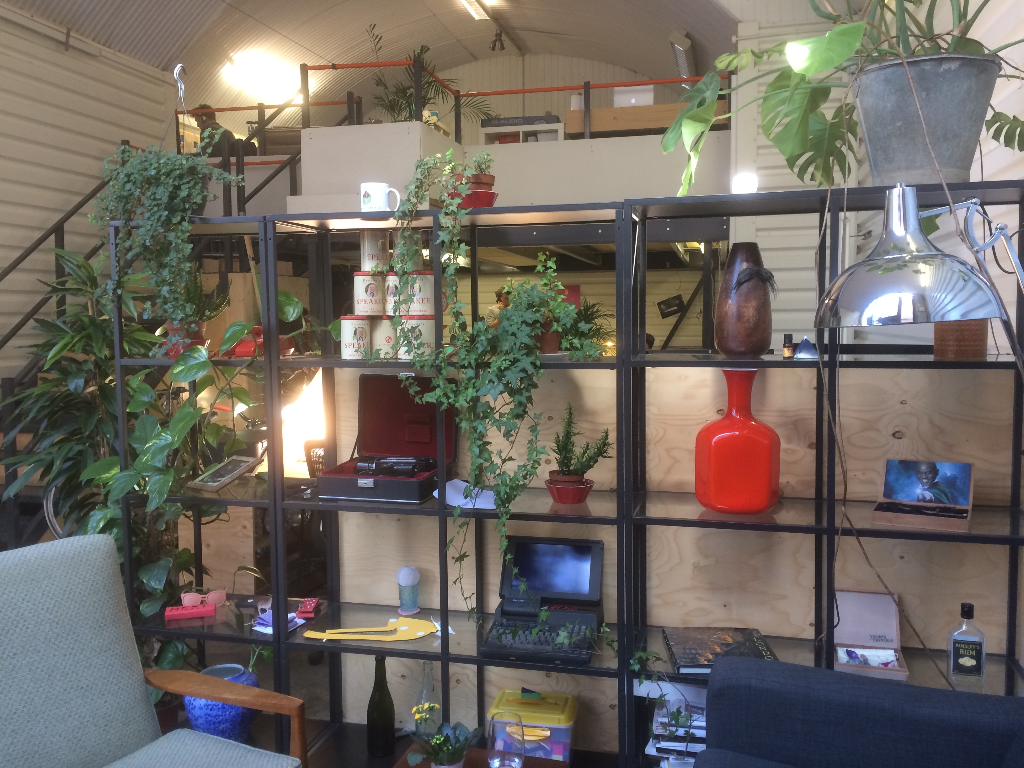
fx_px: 858
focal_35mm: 29
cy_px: 384
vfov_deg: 48.2
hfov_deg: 61.7
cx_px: 512
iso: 64
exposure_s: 1/33
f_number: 2.2
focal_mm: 4.15
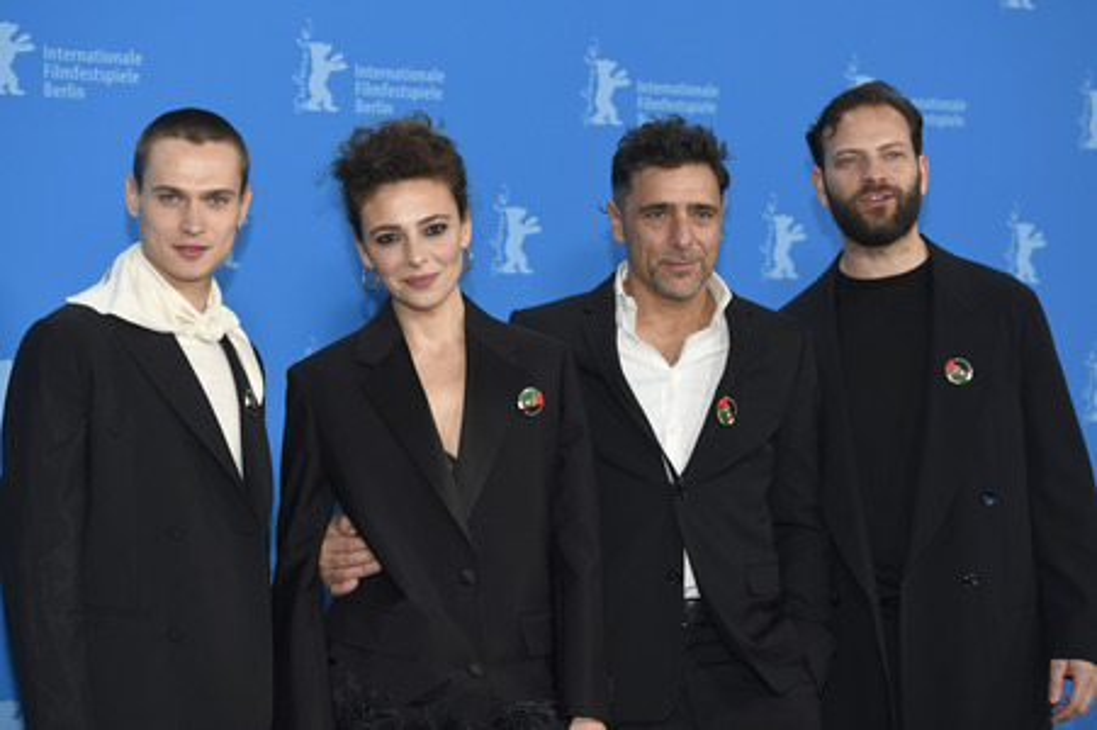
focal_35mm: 70
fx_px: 2131
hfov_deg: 28.9
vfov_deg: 19.4
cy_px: 365
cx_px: 548
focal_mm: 70
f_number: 4
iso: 640
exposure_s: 1/400
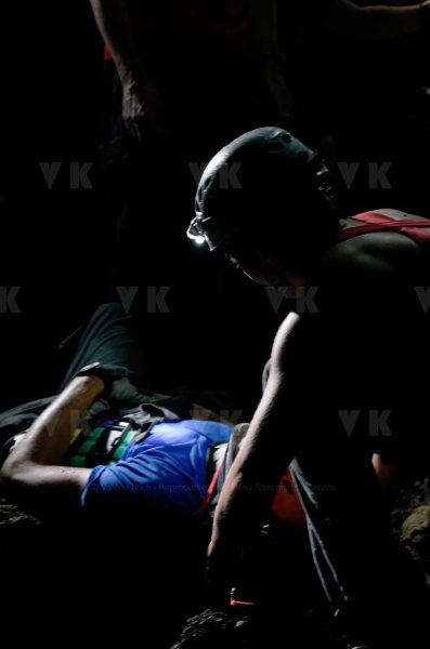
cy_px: 324
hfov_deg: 13.0
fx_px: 1891
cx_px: 215
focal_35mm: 105
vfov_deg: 19.5
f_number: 7.1
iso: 6400
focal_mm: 70
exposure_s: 1/30
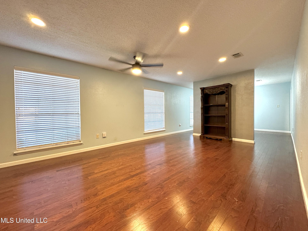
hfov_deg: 102.1
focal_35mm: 14
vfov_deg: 85.7
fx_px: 125
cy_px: 116
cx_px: 154
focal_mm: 2.22
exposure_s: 1/60
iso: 320
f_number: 2.2
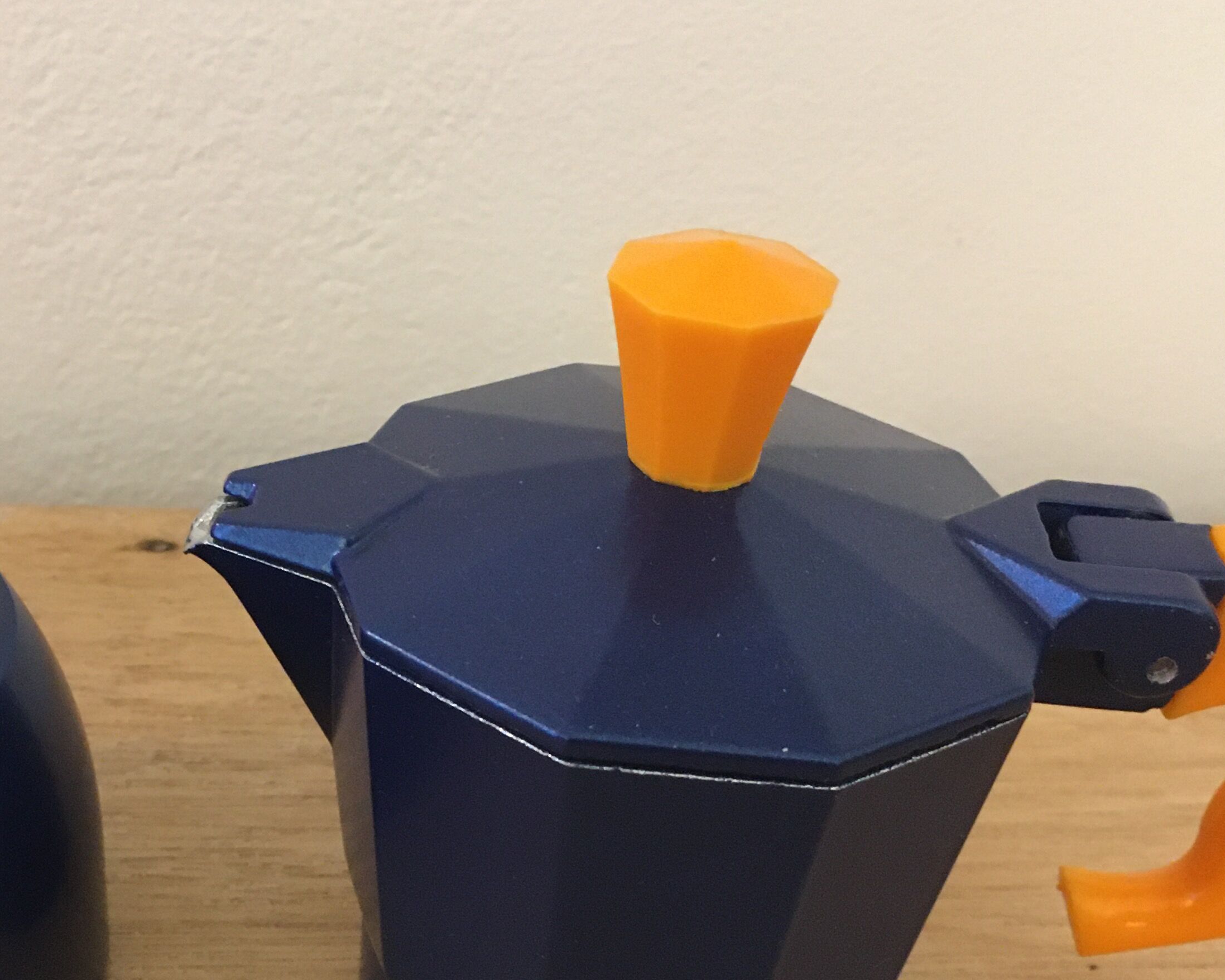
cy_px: 753
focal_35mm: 52
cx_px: 374
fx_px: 1885
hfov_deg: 35.5
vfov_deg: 28.6
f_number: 2.2
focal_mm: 4.15
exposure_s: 1/17
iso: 250
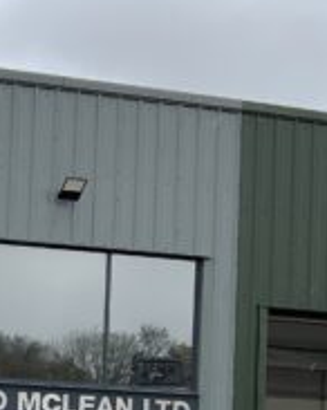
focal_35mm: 99
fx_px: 1200
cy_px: 470
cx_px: -224
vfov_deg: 18.5
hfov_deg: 14.1
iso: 16
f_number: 1.8
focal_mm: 3
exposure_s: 1/454
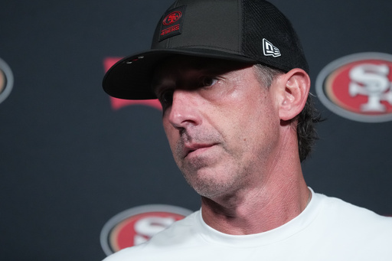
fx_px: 3265
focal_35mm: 300
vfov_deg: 4.6
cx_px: 196
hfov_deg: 6.9
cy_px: 130
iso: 3200
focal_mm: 200
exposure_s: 1/250
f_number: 2.8
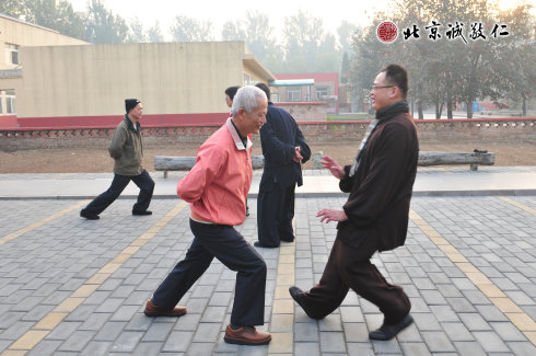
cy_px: 178
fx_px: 580
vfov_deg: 34.1
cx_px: 268
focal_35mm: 39
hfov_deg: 49.6
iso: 500
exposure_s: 1/125
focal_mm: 26
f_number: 5.6
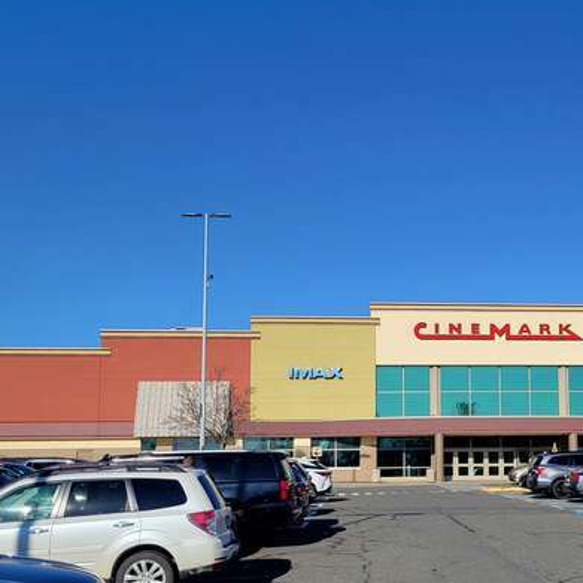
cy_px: 386
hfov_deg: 34.9
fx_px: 896
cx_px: 465
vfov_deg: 35.7
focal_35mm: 47
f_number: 1.8
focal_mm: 5.4
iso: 40
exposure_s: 1/2797
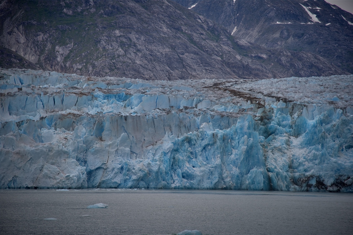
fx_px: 1177
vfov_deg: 11.4
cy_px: 118
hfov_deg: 17.1
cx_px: 176
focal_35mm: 120
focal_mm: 120
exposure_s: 1/250
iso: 100
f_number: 4.5
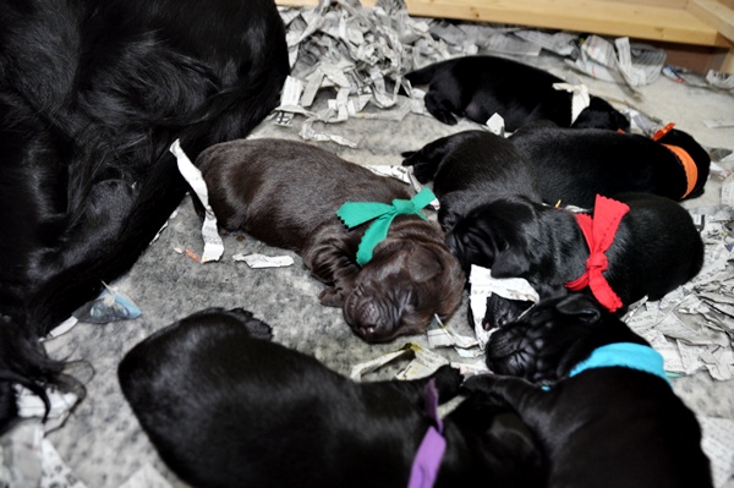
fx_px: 611
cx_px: 367
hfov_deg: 62.0
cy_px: 244
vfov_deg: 43.5
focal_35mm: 30
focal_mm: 20
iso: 400
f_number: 3.5
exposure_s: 1/30
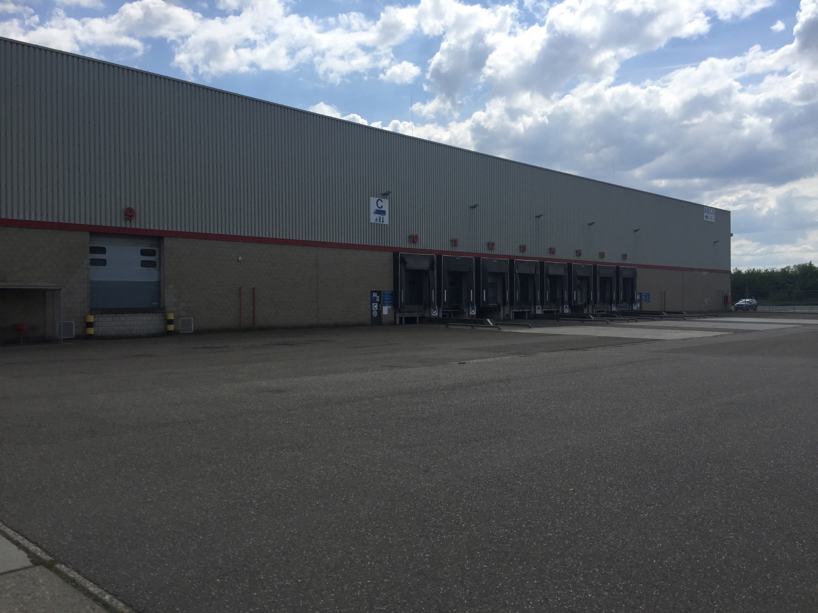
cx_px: 409
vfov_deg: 48.2
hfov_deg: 61.7
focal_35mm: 29
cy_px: 306
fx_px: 685
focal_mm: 4.15
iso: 32
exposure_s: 1/3049
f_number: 2.2
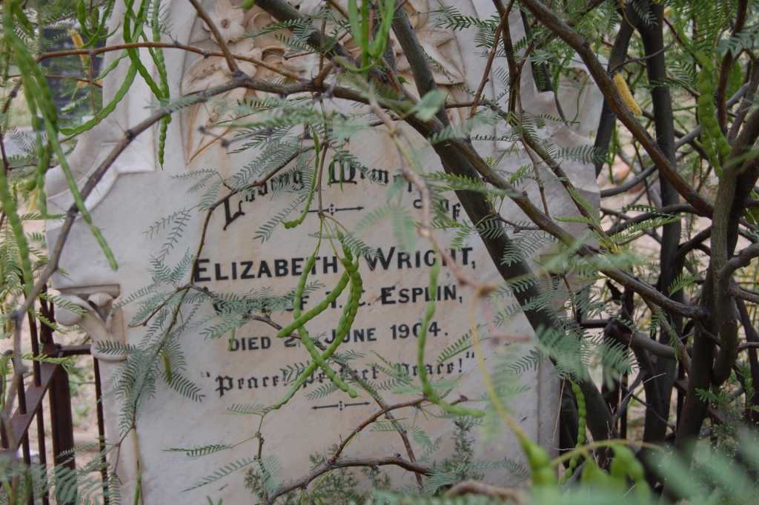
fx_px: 1074
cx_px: 380
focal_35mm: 51
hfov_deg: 38.9
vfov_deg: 26.4
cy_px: 252
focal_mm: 34
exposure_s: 1/200
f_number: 7.1
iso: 200
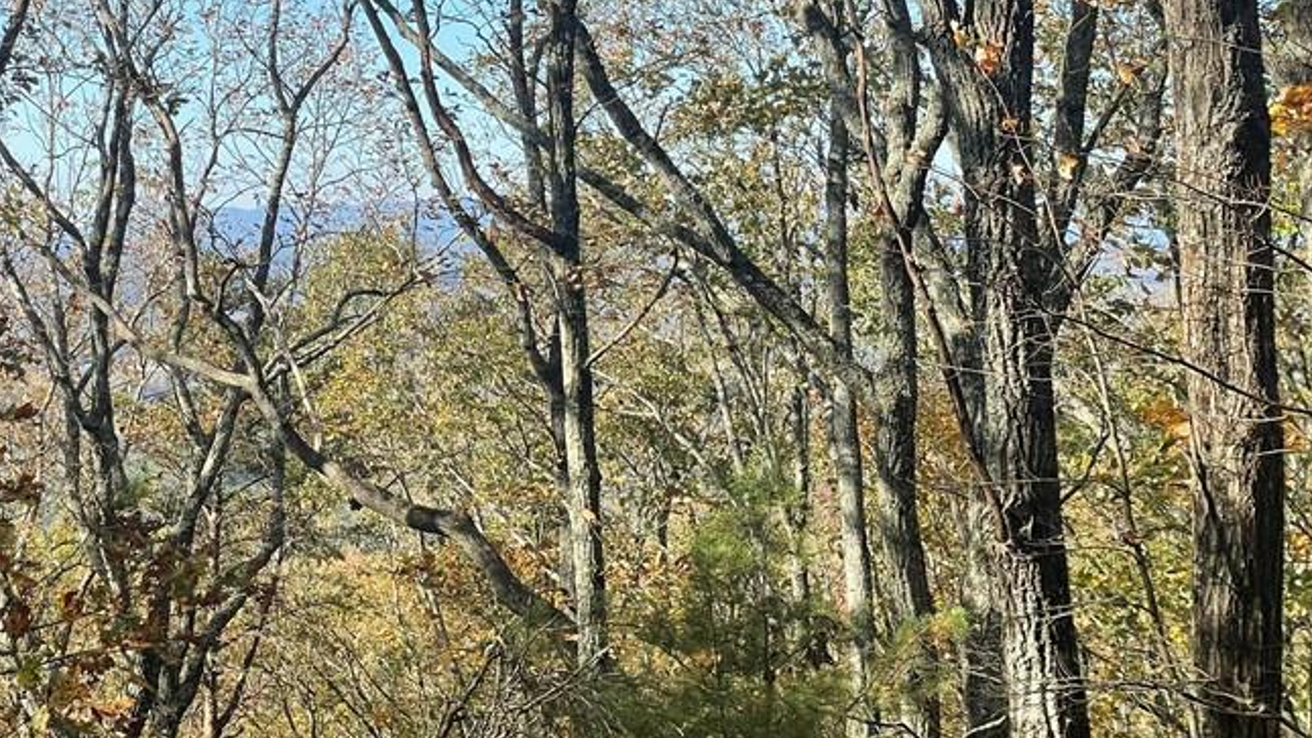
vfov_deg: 13.4
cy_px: 283
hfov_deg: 23.3
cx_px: 277
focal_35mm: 90
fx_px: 3131
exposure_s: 1/631
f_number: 2
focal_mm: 6
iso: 25
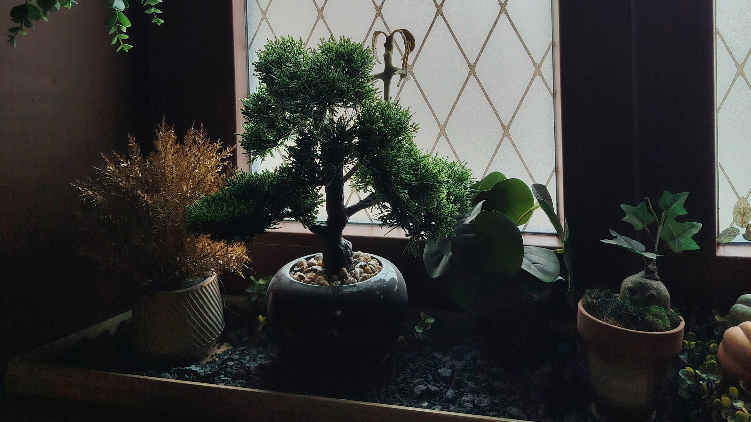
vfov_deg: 32.0
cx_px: 375
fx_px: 697
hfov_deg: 56.6
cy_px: 35
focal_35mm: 35
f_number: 1.75
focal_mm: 5.25
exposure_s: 1/33.3
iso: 238
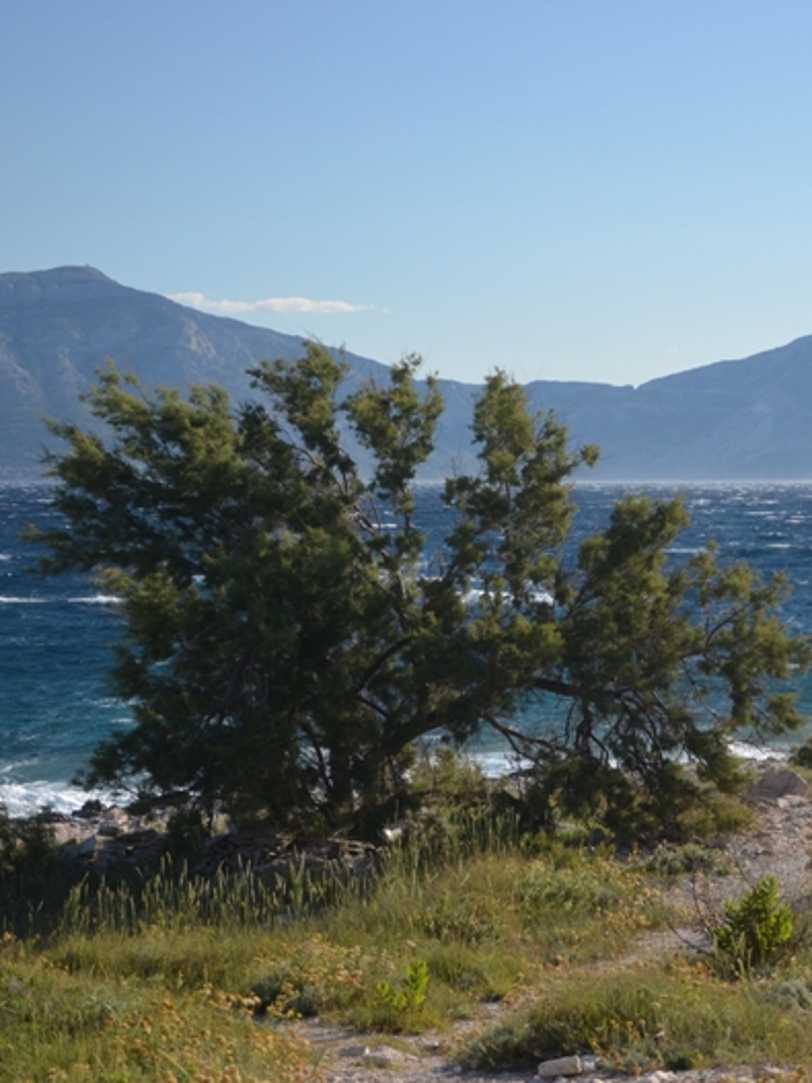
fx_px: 2597
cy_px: 543
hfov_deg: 17.8
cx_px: 428
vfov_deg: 23.6
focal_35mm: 83
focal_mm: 38
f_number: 4.5
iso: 400
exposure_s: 1/1000
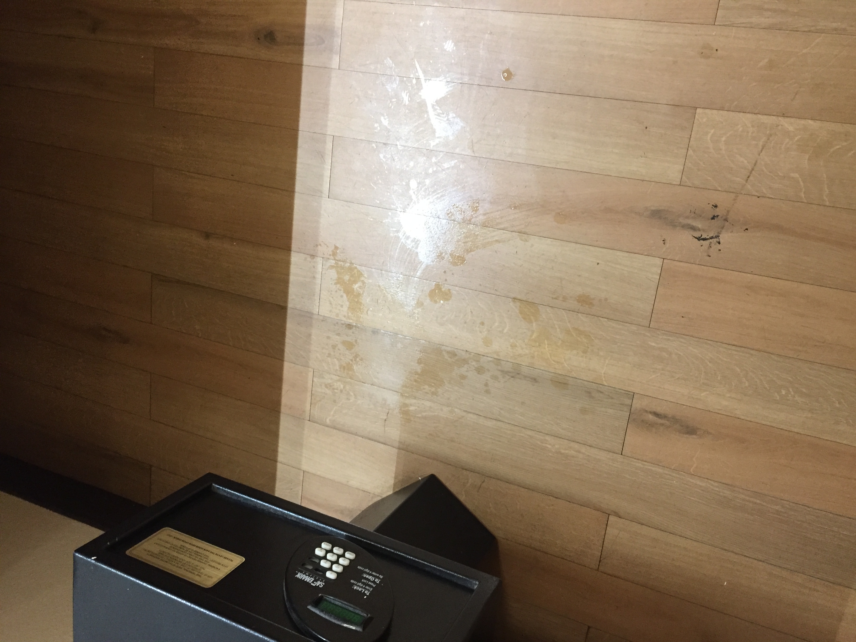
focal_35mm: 29
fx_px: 717
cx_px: 428
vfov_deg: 48.2
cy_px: 321
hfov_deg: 61.7
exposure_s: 1/30
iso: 160
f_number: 2.2
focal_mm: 4.15
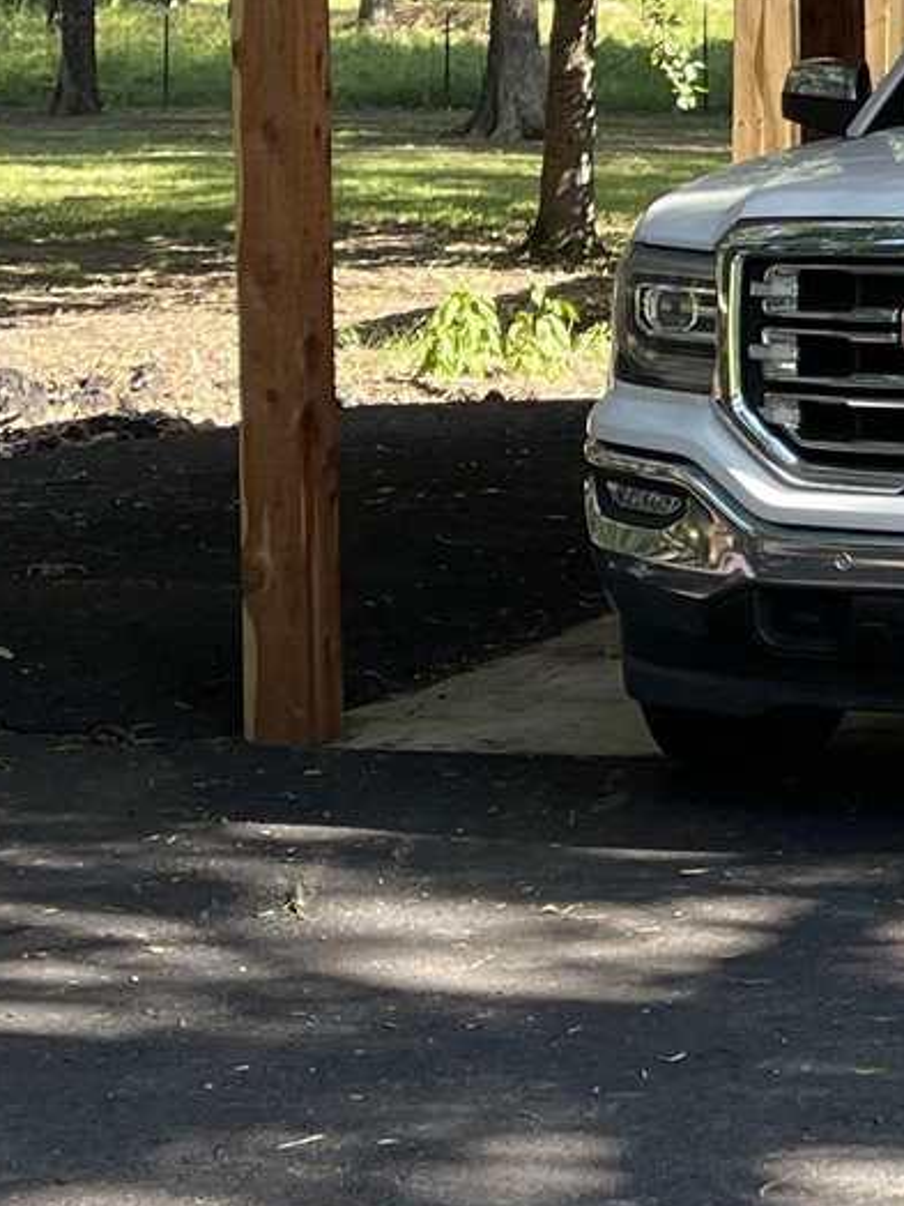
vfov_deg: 17.6
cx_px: 1702
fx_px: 3830
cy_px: 129
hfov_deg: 12.2
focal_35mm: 110
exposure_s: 1/200
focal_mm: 5.1
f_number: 1.6
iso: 32
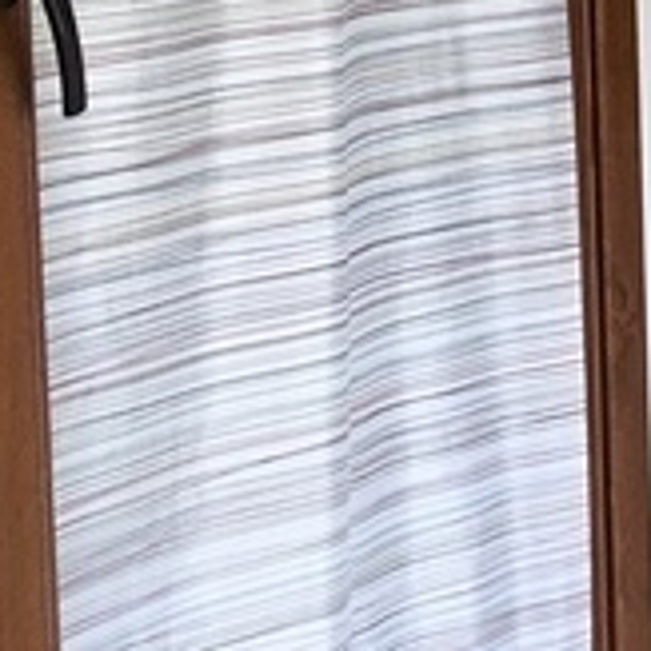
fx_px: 3426
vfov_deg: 10.6
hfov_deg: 9.6
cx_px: 1570
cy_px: -176
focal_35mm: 161
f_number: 2.2
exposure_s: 1/30
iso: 40
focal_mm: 4.15
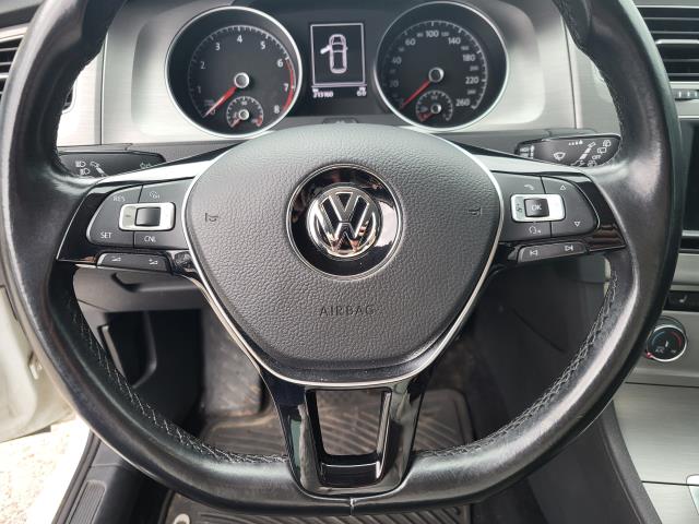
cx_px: 350
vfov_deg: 53.1
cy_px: 262
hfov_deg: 67.3
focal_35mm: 26
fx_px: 525
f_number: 1.8
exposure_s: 1/120
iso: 80
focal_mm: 5.4
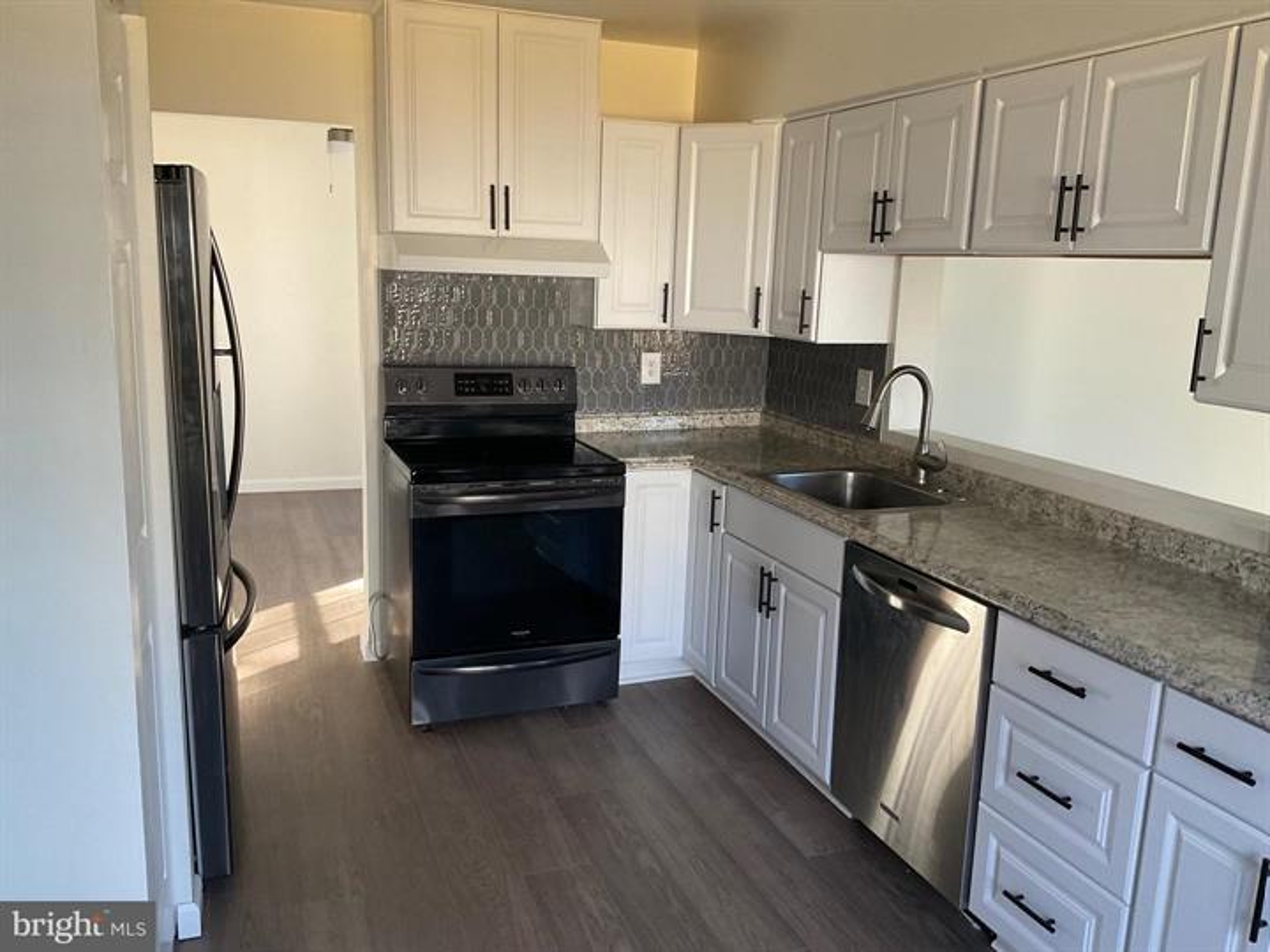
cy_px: 476
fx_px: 1064
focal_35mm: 29
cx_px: 635
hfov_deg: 61.7
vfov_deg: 48.2
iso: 100
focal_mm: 3
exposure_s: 1/60
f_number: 1.8
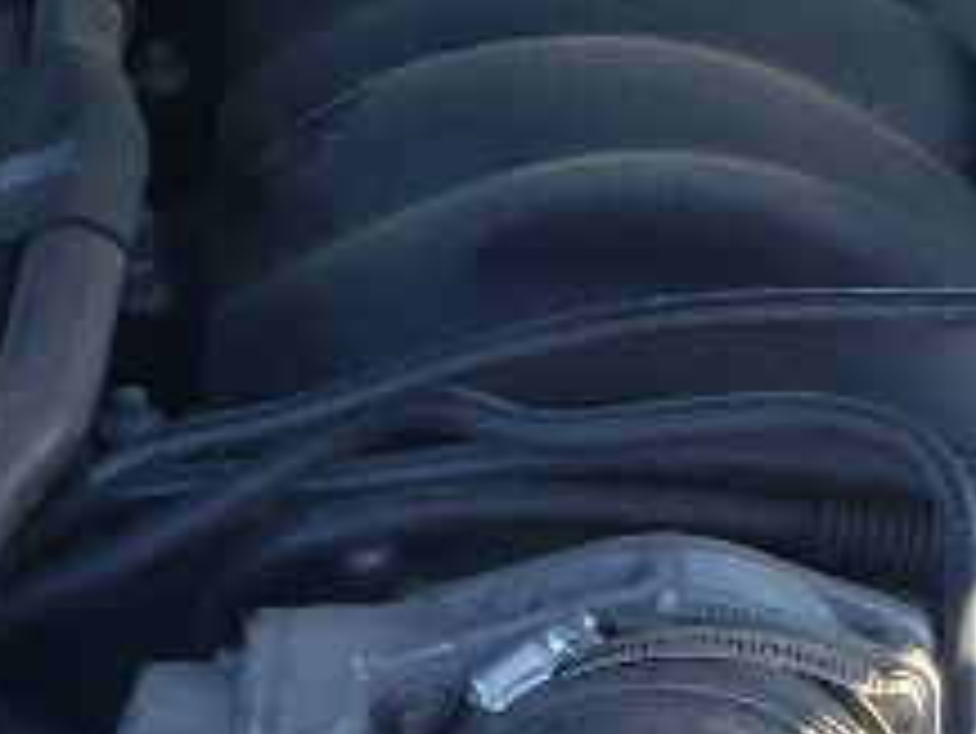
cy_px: 1473
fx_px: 5416
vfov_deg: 7.4
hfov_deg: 10.3
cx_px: 477
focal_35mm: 192
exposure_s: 1/588
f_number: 1.5
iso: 50
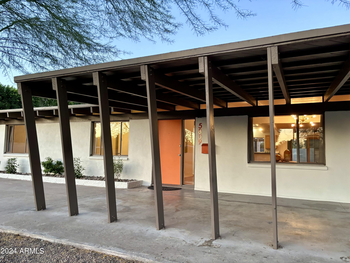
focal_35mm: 26
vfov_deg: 53.1
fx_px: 263
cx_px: 175
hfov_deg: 67.3
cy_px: 132
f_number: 1.6
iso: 250
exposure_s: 1/60
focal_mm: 5.96
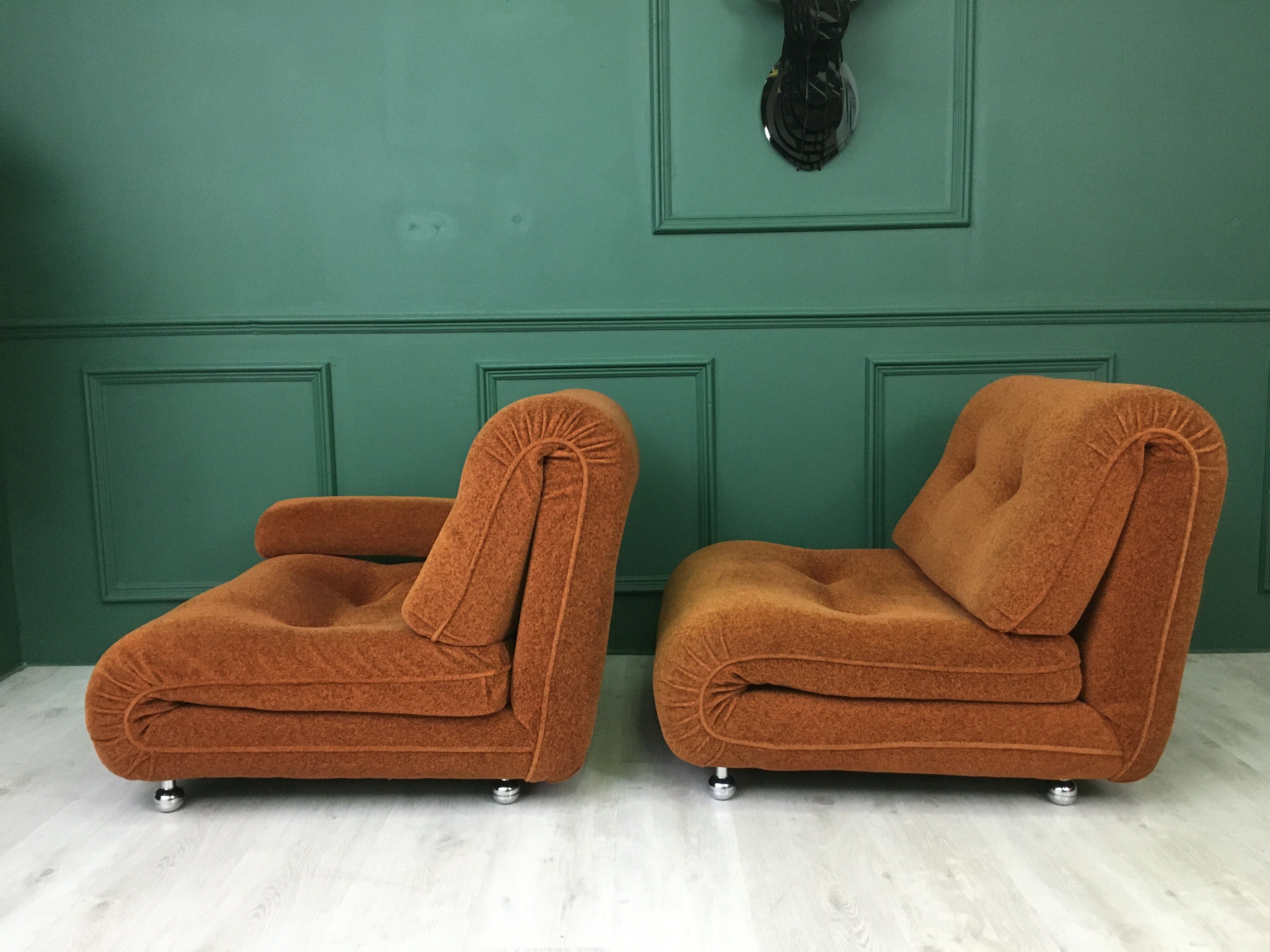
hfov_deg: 61.7
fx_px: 1064
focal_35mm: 29
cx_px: 635
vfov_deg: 48.2
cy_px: 476
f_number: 2.2
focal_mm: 4.15
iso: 200
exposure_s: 1/25
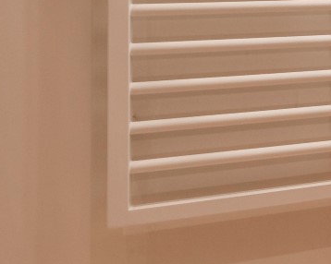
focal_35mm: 77
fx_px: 754
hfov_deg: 16.6
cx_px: 711
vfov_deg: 18.6
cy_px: -71
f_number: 5.6
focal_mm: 14
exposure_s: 1/10
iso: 100
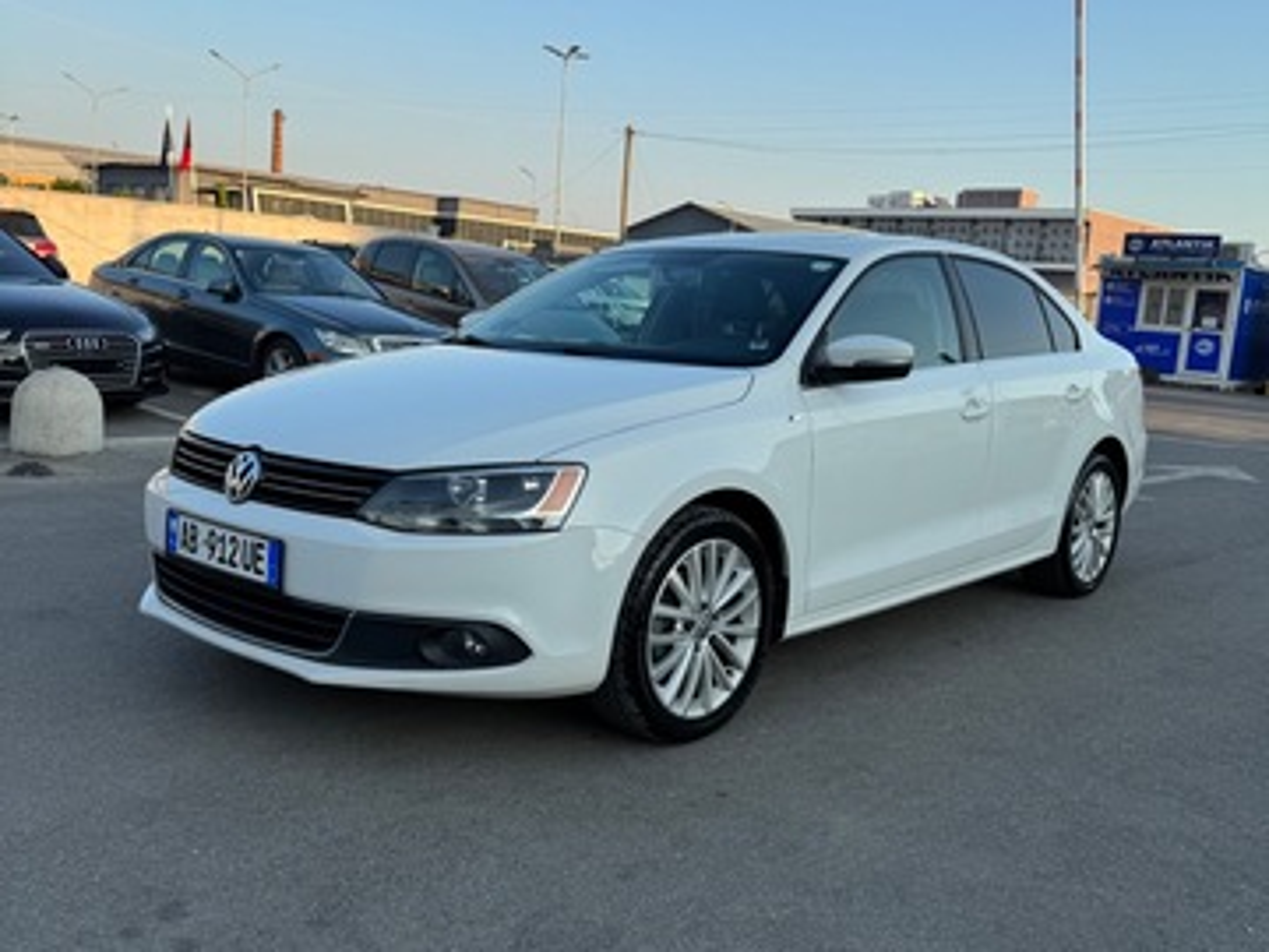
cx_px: 634
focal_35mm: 24
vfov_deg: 56.8
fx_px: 880
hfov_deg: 71.6
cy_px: 476
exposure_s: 1/1524
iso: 80
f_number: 1.78
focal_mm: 6.76
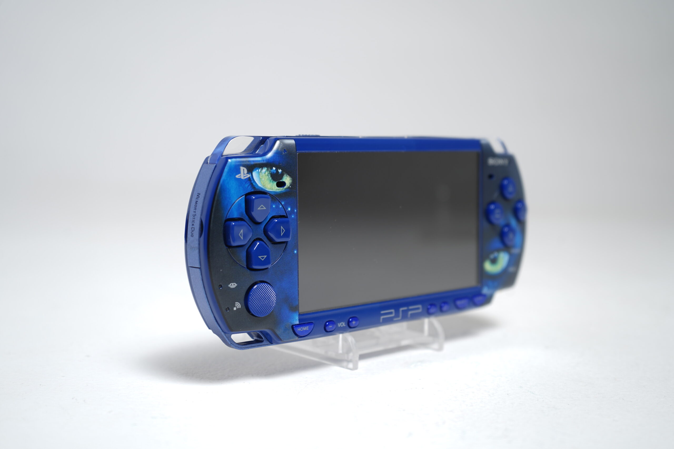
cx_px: 337
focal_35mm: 47
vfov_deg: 28.7
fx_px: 880
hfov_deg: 41.9
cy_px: 224
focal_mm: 47
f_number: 5.6
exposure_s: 1/4
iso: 64
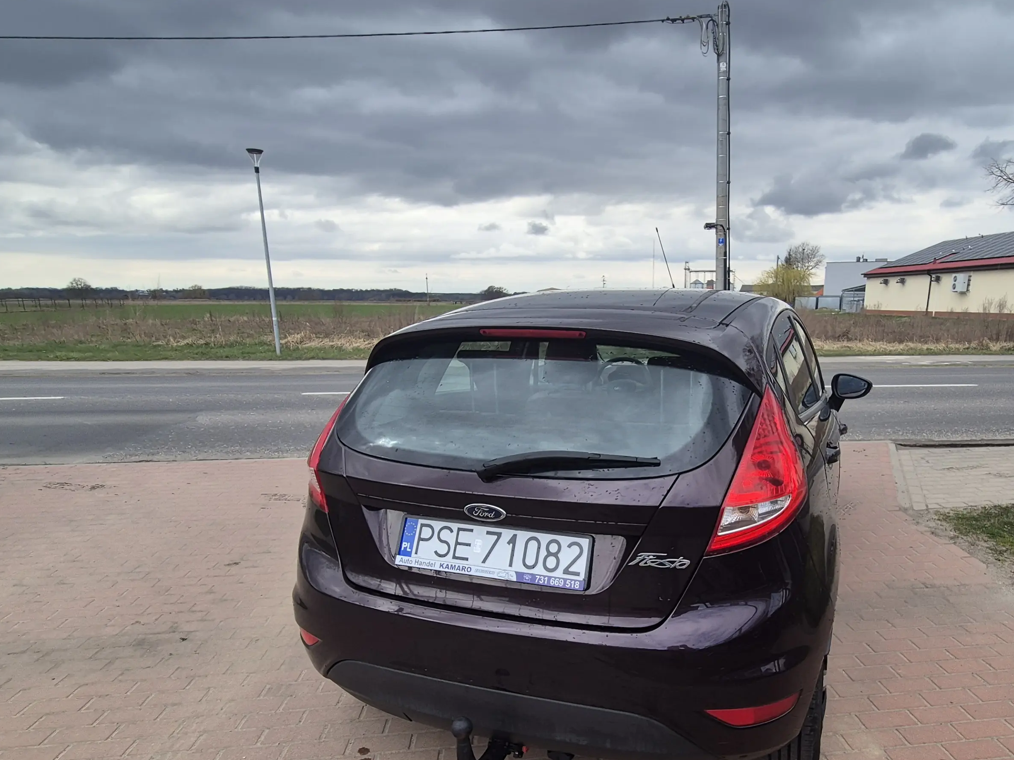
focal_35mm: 21
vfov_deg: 62.7
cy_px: 465
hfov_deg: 77.9
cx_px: 618
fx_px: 615
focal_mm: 2.2
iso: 50
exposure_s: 1/838
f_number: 2.2
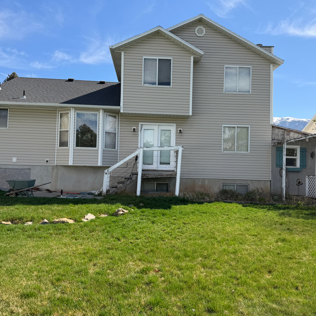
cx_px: 160
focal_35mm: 29
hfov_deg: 55.6
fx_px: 300
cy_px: 157
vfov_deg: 55.6
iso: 80
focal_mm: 6.76
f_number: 1.78
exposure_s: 1/3279
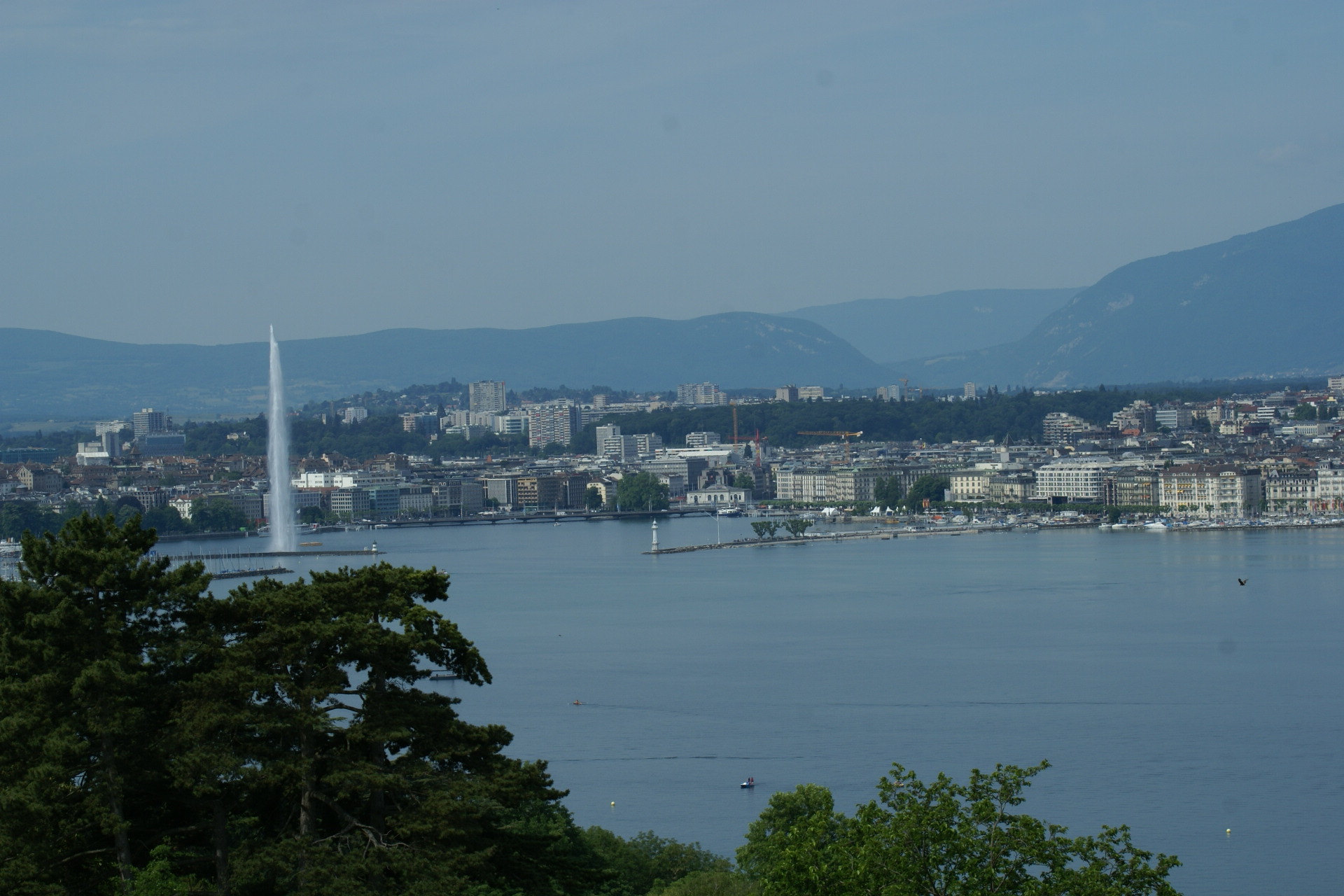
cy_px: 448
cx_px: 672
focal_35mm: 128
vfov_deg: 10.8
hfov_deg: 16.1
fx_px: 4760
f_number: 13
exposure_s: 1/250
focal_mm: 85
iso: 100
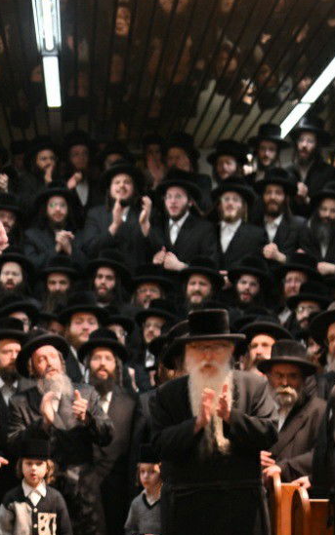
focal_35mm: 95
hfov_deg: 13.3
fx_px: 1388
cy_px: 328
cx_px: -88
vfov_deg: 21.8
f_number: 4
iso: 800
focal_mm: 50
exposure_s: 1/160
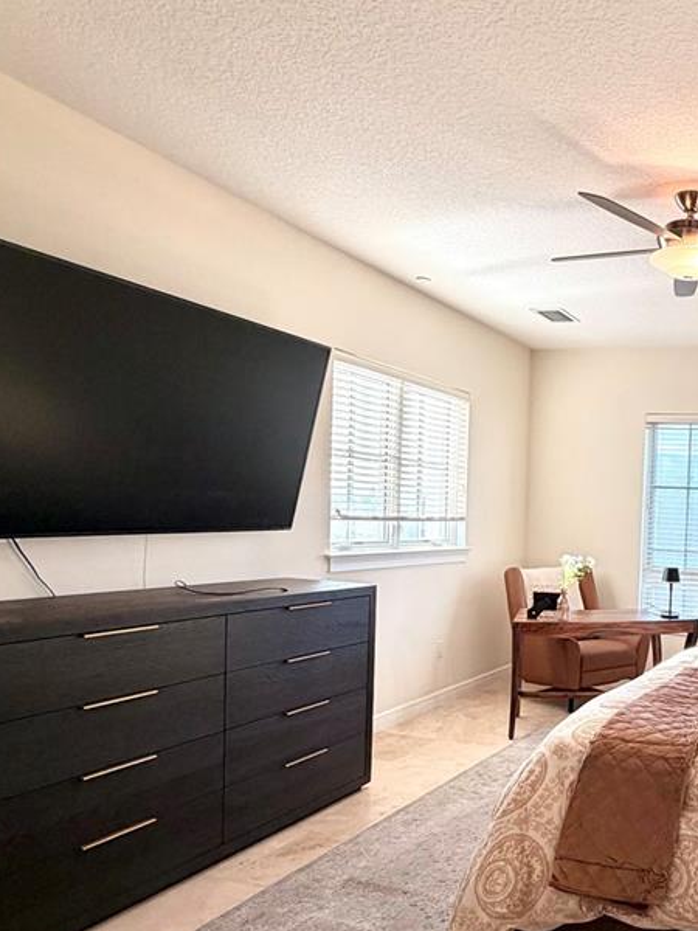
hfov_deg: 43.4
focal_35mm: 28
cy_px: 559
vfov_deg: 62.9
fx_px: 753
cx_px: 682
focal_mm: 2.22
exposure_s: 1/120
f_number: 2.2
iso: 200
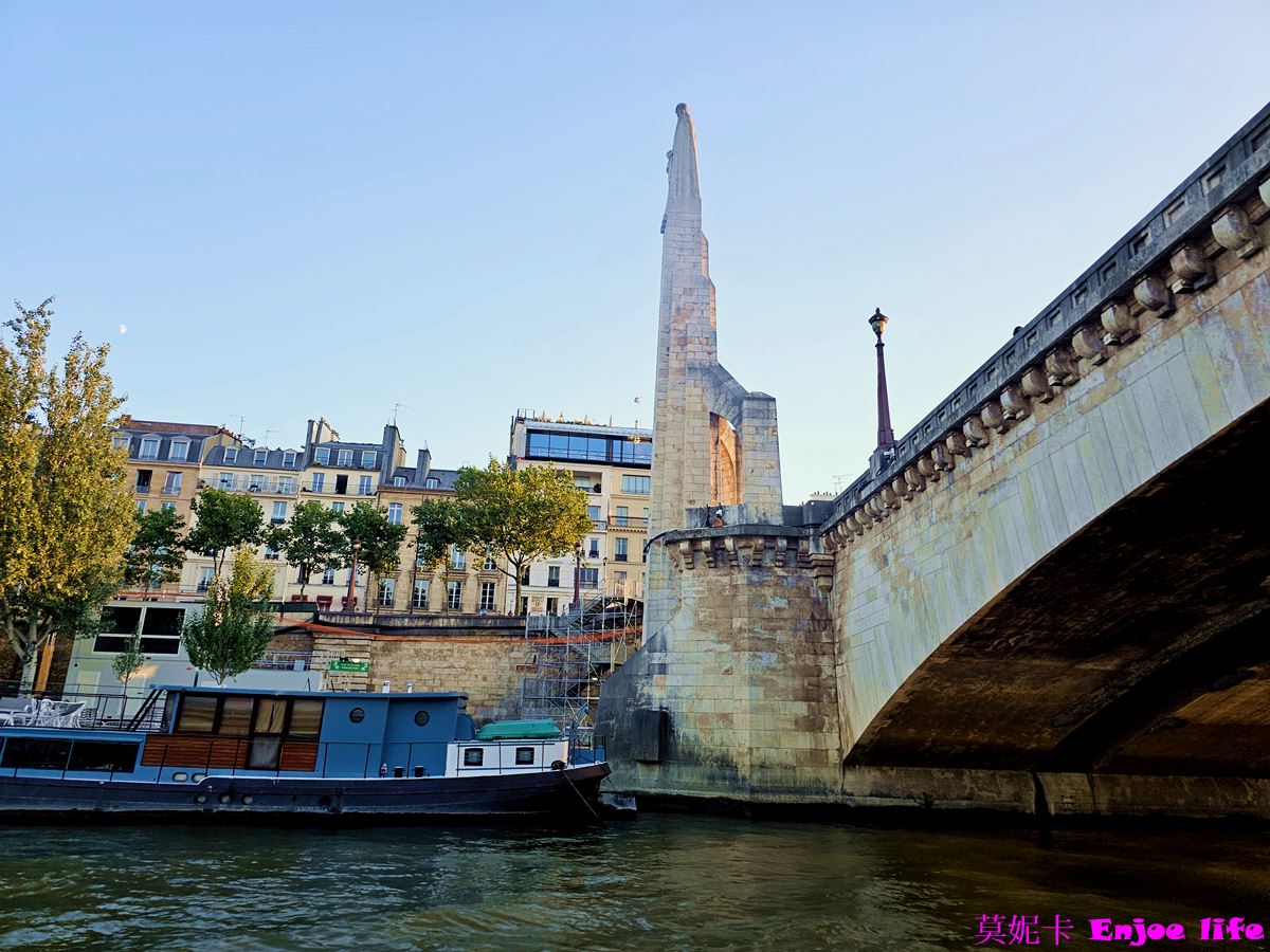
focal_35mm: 23
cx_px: 635
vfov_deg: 58.9
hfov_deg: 73.9
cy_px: 476
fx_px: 844
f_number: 1.7
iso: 12
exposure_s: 1/104
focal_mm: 6.3
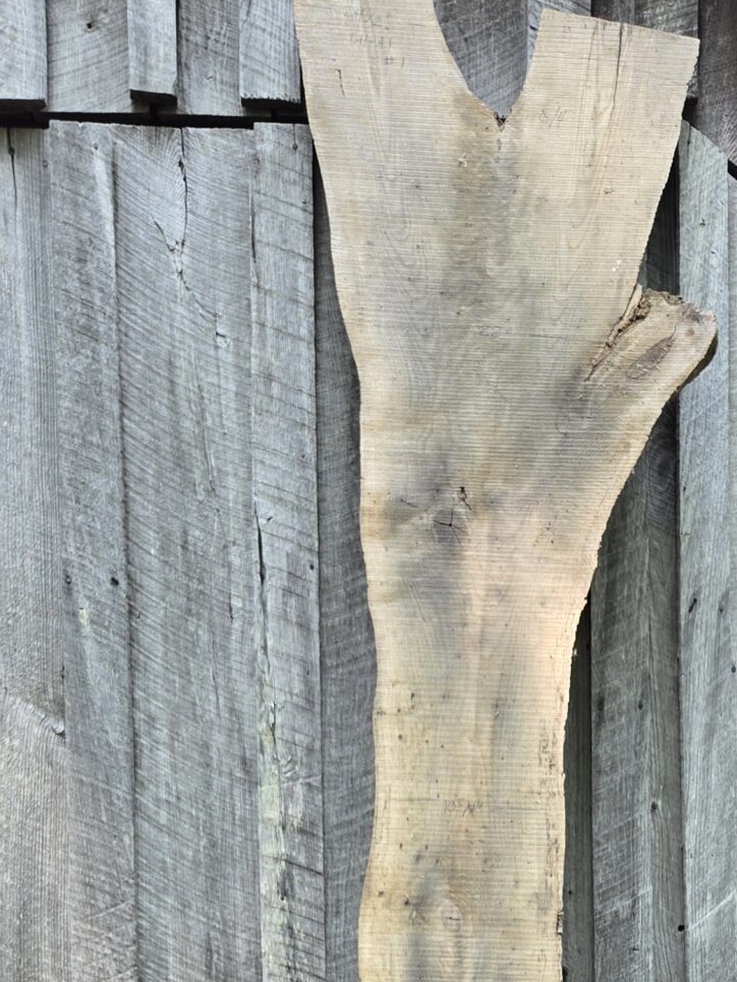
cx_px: 571
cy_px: 1199
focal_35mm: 61
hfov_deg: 23.7
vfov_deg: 27.6
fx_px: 1731
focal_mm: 5.4
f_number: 1.8
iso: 32
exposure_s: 1/120
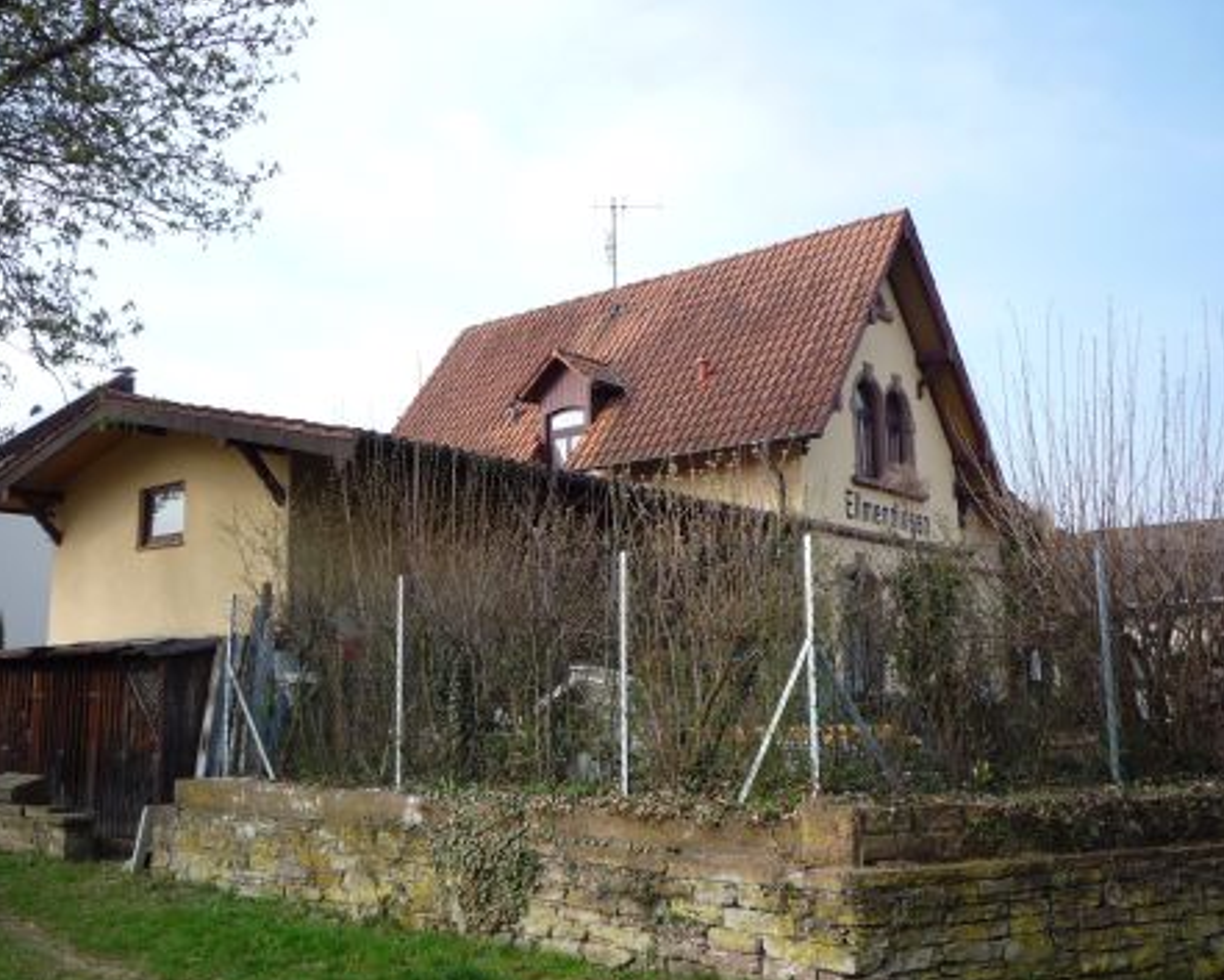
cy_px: 494
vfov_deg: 43.4
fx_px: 1232
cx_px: 566
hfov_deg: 52.8
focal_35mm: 34
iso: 100
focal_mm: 5.2
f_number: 4
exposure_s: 1/320
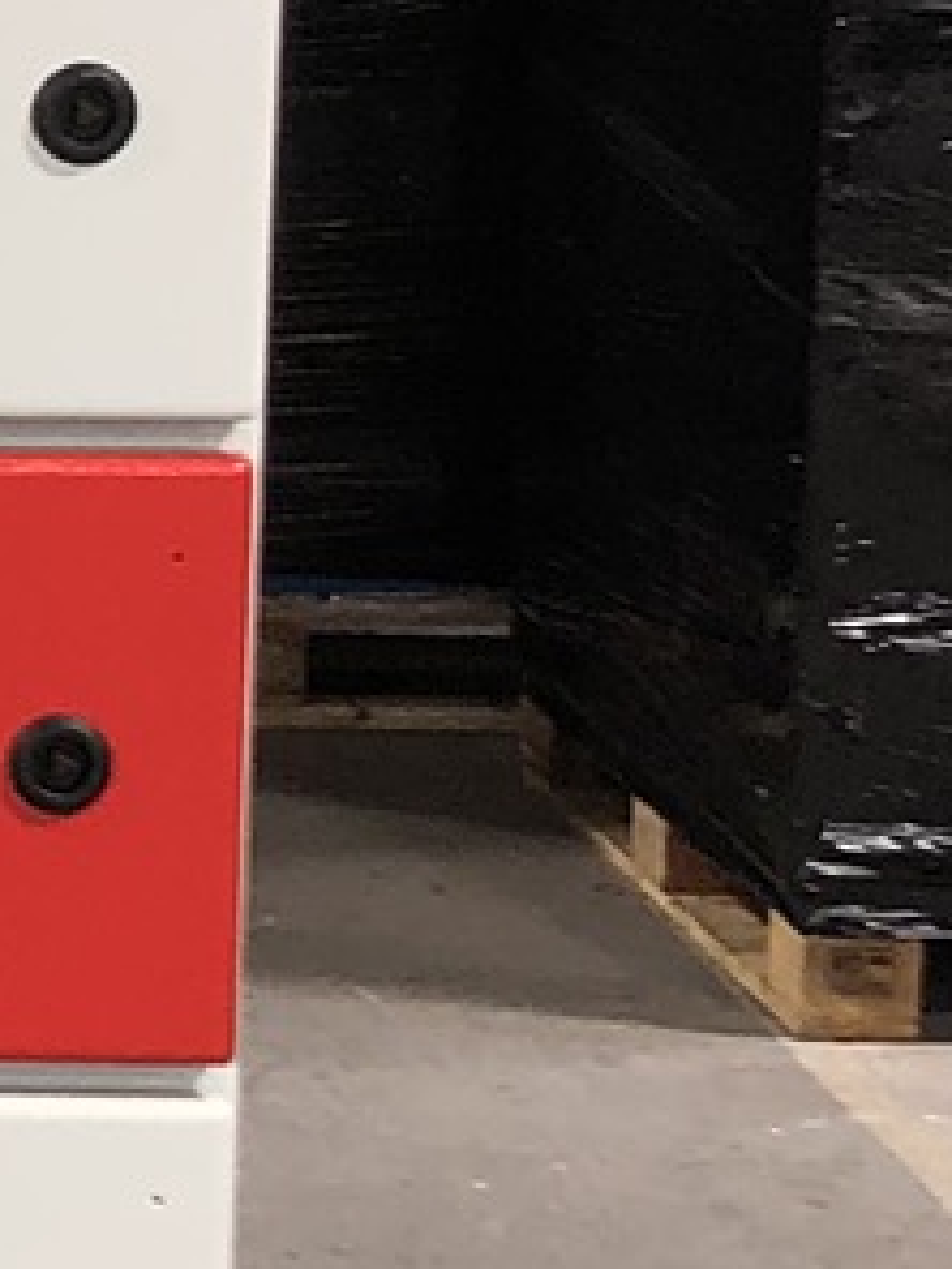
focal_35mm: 194
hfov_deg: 7.0
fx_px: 7114
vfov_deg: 10.2
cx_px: -1698
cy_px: 523
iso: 40
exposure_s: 1/23
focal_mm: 3.99
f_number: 1.8
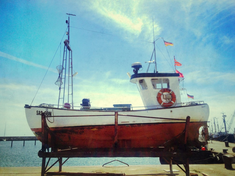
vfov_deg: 40.7
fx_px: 238
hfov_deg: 52.6
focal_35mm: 35
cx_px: 118
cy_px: 88
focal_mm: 4.28
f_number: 2.4
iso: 50
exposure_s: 1/3460
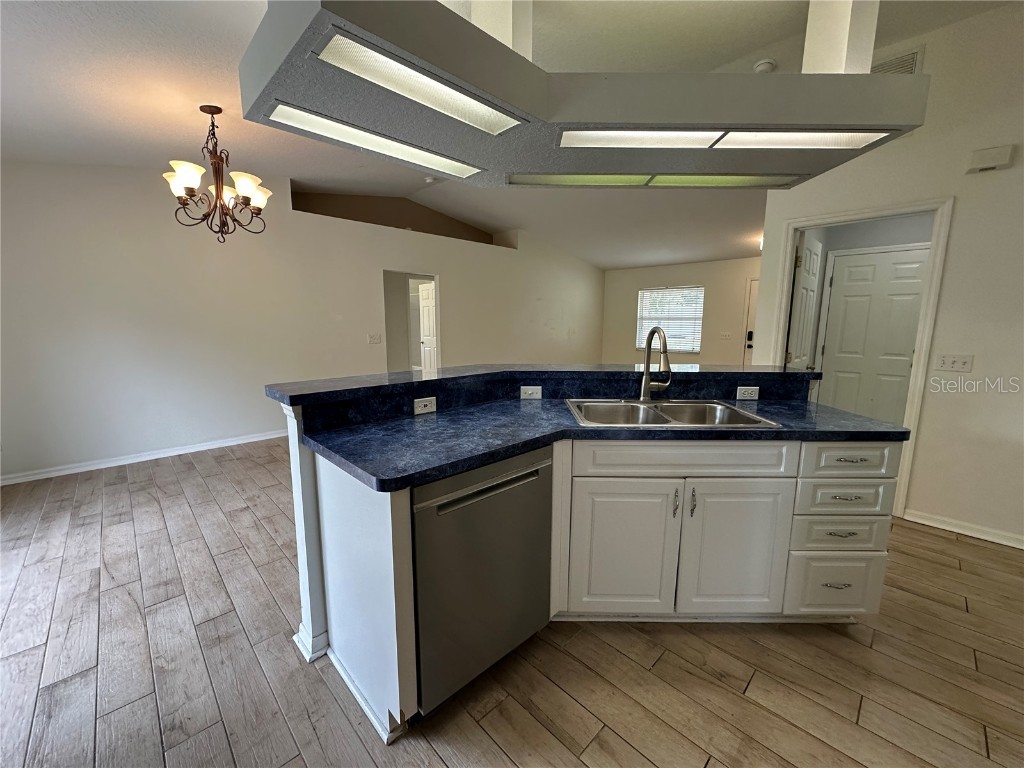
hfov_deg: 102.1
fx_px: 414
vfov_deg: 85.7
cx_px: 512
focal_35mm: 14
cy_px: 384
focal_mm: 2.22
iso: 250
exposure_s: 1/120
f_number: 2.2
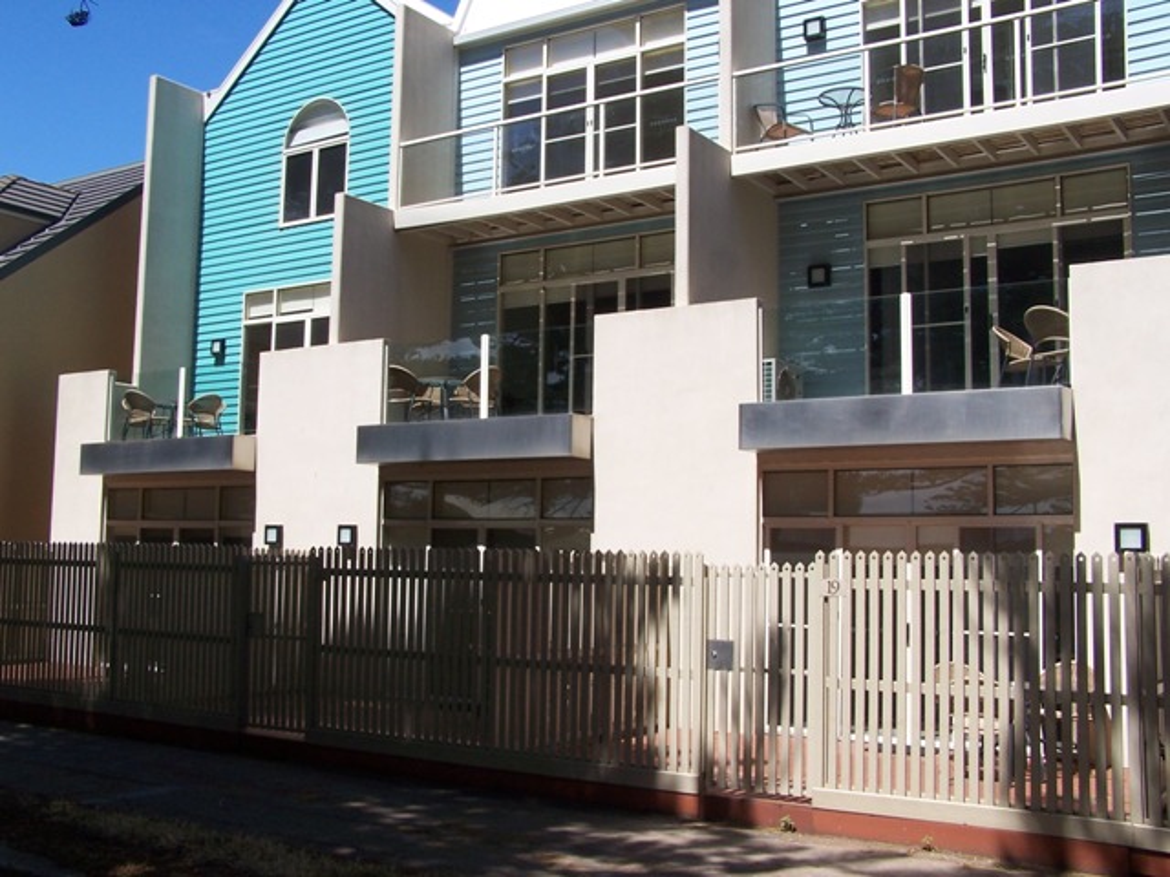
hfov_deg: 49.0
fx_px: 1284
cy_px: 438
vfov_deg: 37.7
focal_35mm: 38
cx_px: 585
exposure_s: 1/350
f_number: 5.6
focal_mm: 6.3
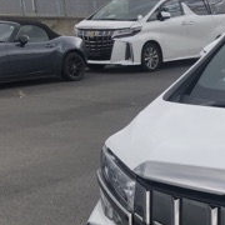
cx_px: 350
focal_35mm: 88
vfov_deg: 19.3
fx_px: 647
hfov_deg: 17.5
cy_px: 216
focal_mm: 3.99
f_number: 1.8
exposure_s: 1/1043
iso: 20
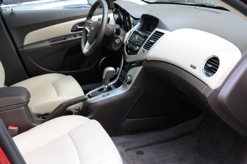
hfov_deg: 49.6
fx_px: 267
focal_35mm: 39
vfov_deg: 34.1
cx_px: 124
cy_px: 82
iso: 2000
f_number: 5.6
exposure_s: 1/160
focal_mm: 26
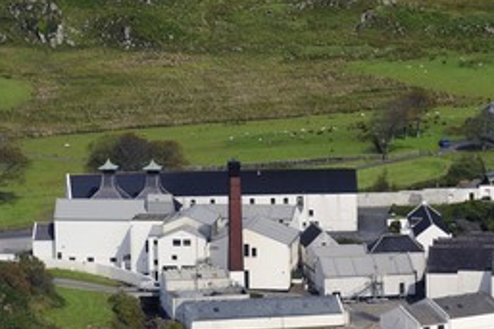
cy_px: 225
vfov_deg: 4.2
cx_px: 400
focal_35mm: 327
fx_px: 4484
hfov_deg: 6.3
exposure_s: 1/800
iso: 400
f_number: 11
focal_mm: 200
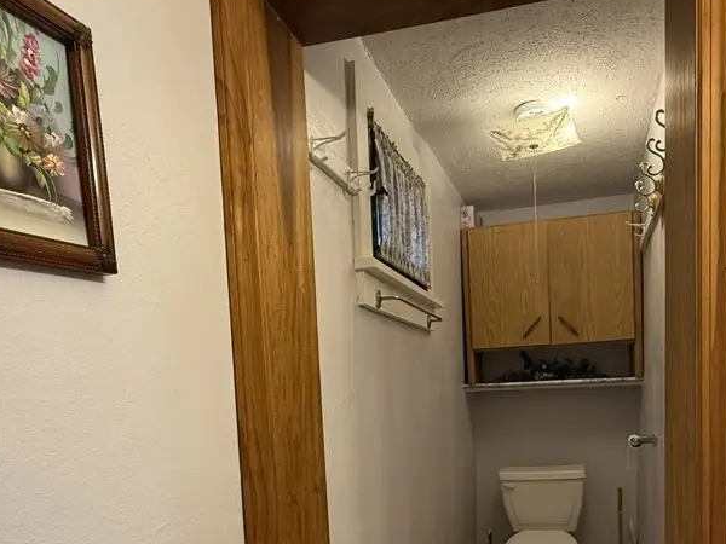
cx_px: 422
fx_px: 587
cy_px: 430
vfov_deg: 47.2
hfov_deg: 63.1
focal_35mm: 28
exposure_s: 1/120
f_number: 2.2
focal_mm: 2.22
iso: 320
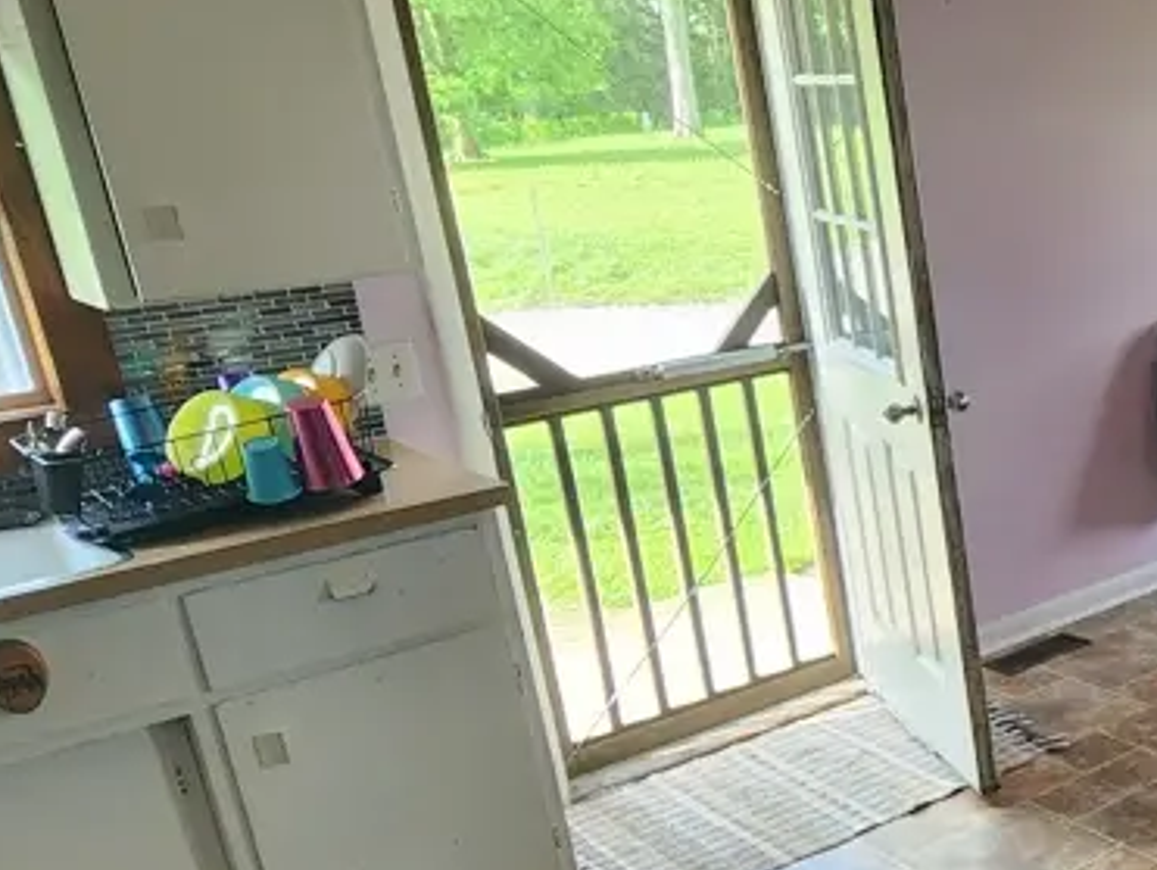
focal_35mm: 42
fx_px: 1405
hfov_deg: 34.1
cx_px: 1450
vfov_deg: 34.2
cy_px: 543
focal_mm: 2.2
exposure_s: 1/60
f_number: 2.2
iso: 160
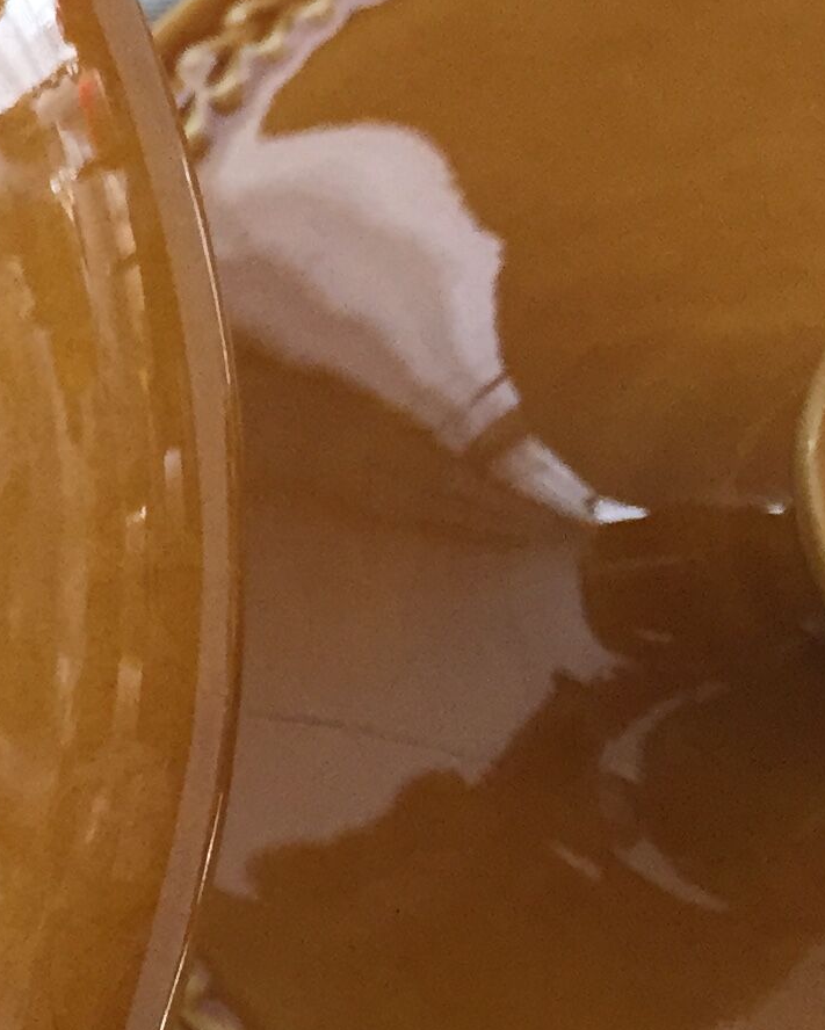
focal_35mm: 104
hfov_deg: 12.6
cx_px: -942
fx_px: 3173
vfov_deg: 18.4
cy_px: 561
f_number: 2.2
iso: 80
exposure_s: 1/33
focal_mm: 4.15
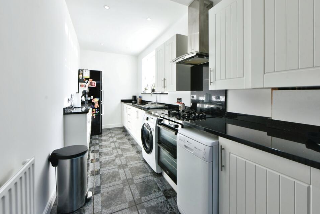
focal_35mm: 15
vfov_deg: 77.3
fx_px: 133
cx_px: 158
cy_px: 102
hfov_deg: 100.4
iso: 800
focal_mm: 14
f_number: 8
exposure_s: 1/160
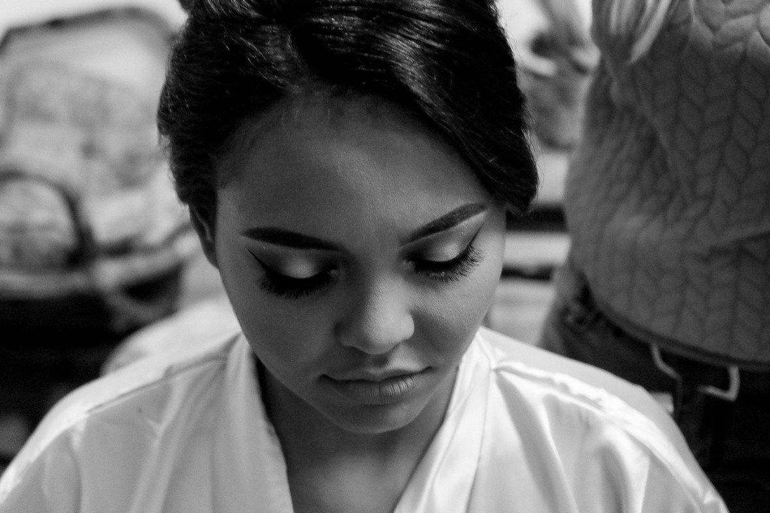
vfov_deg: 20.9
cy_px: 253
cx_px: 381
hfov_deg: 31.0
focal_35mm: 65
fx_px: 1390
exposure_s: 1/100
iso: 3200
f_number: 4
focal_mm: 42.5
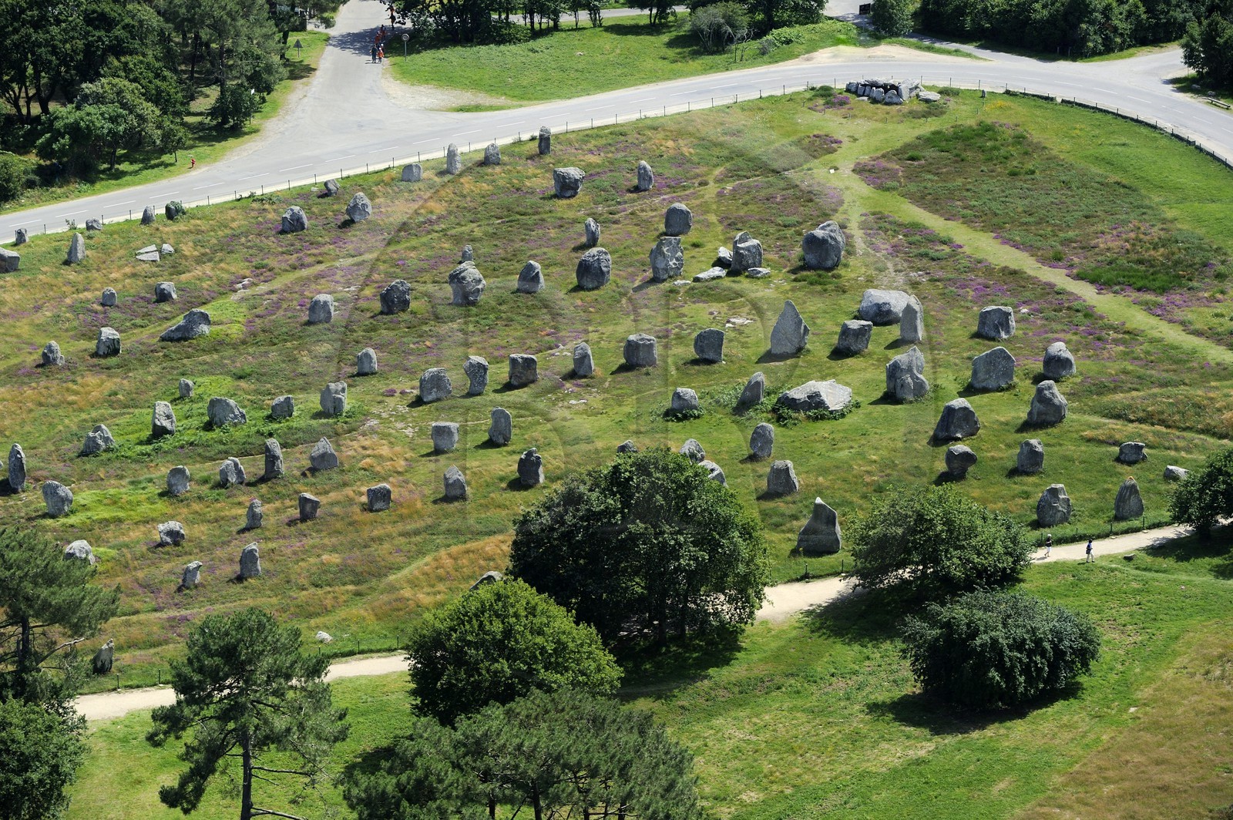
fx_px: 5133
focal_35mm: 150
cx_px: 616
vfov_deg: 9.1
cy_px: 410
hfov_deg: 13.7
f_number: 7.1
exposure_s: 1/1000
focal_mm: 150
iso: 400
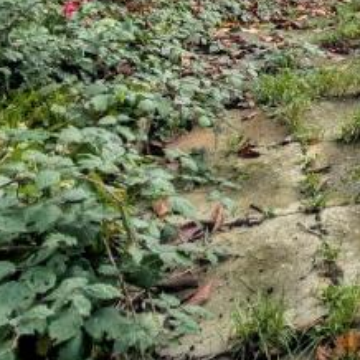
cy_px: -108
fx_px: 588
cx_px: 469
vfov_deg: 28.1
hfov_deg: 28.1
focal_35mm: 50
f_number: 1.7
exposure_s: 1/3268
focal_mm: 2.02
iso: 49
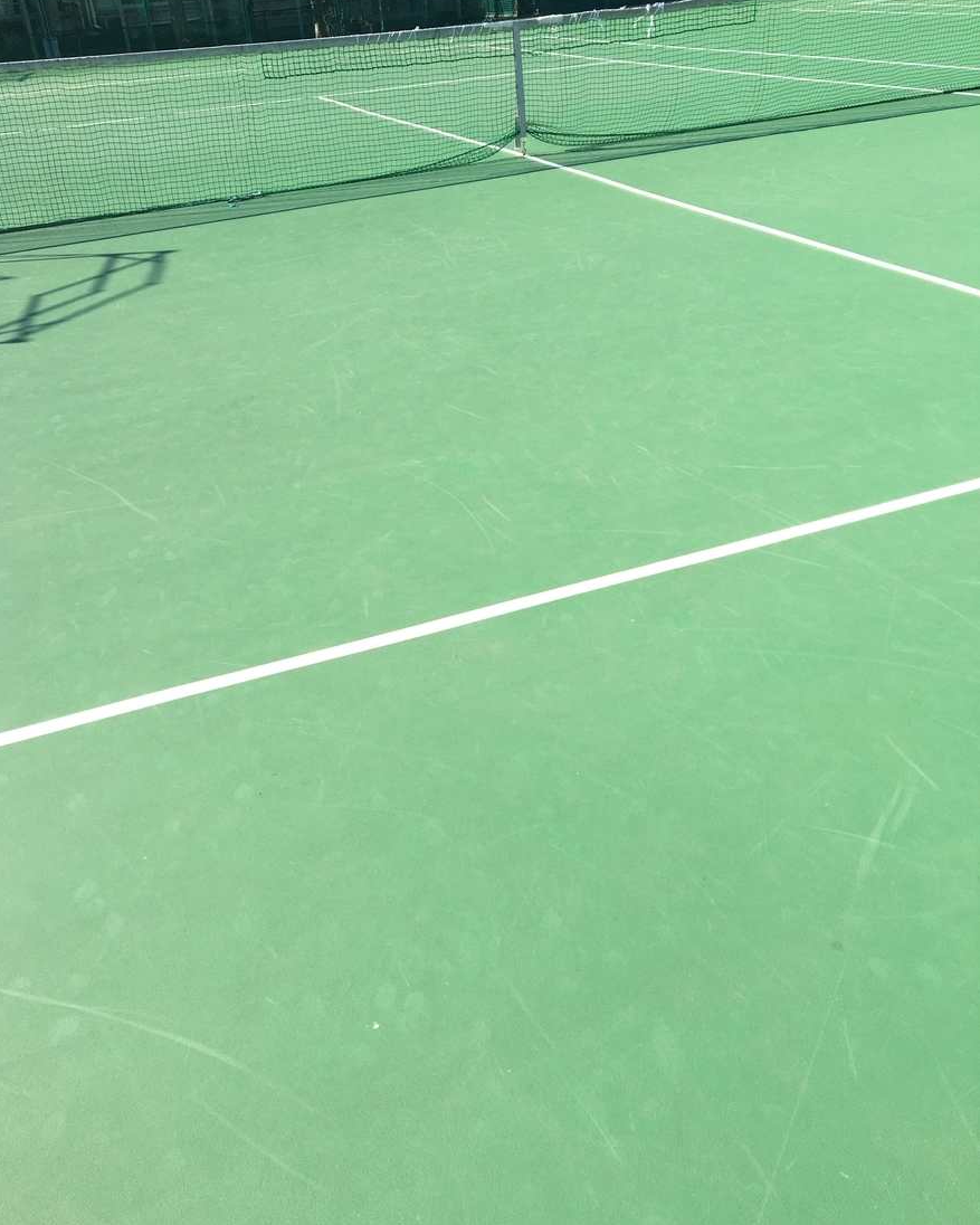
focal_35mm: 31
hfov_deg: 47.1
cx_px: 479
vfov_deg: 57.1
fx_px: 1124
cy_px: 655
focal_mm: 4.15
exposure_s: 1/999
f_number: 2.2
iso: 25
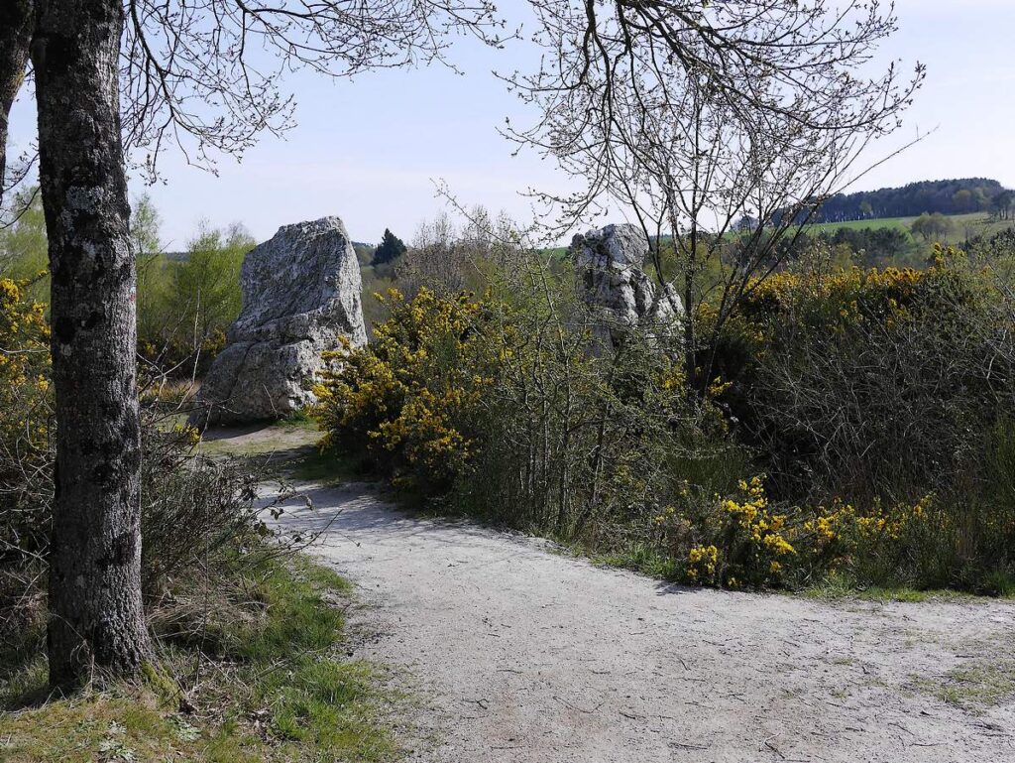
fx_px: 1173
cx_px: 508
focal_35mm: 40
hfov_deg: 46.8
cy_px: 382
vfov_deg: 36.0
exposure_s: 1/1000
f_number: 5
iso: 200
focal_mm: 20
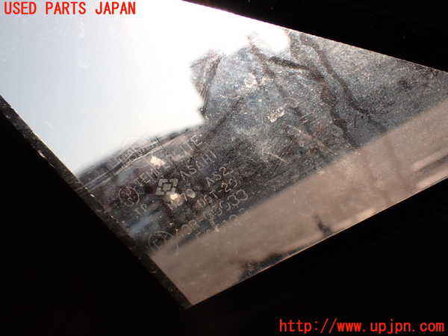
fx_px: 388
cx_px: 224
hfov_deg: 60.0
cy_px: 168
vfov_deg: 46.8
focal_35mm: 30
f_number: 3.2
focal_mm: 5.4
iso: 100
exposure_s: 1/400
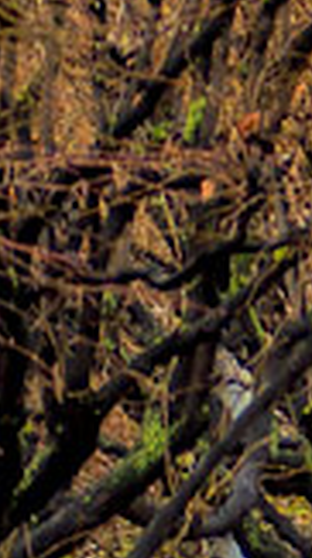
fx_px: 14289
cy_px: 757
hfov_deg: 1.2
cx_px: 1821
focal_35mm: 966
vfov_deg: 2.2
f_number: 4
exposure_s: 1/640
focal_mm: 100
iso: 160
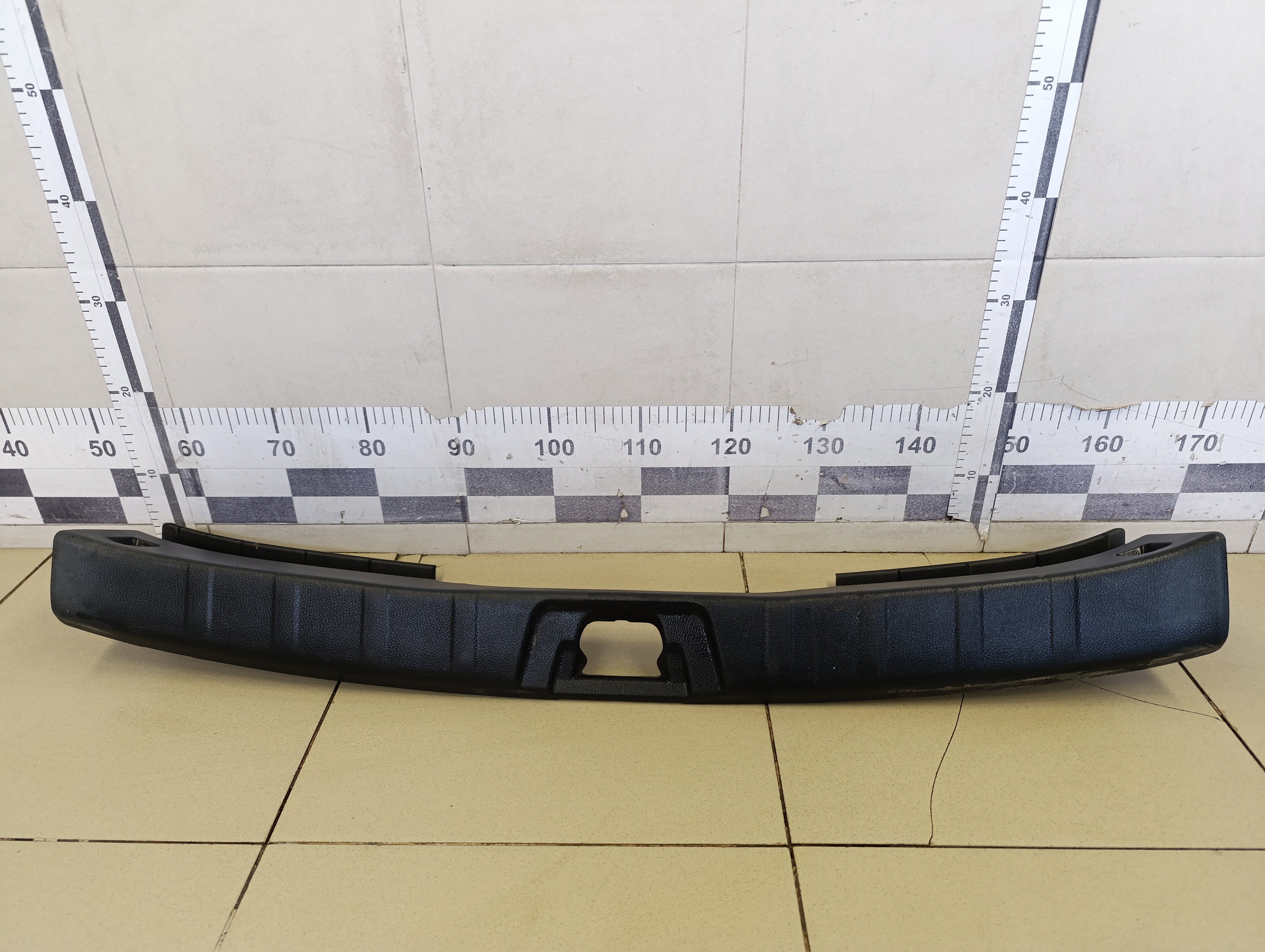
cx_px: 632
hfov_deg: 73.8
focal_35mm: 23
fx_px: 842
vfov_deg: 59.0
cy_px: 476
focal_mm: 6.14
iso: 640
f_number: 1.6
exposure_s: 1/100
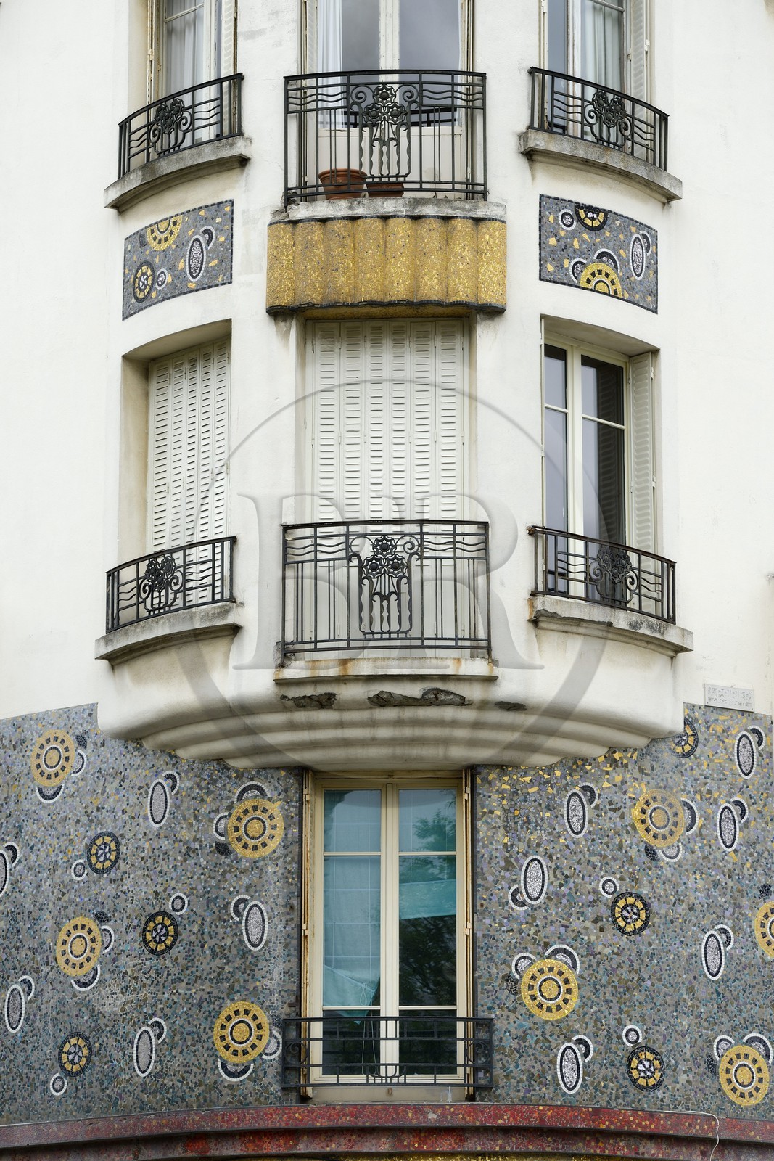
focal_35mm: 110
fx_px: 3546
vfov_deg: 18.6
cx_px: 387
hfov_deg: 12.5
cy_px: 580
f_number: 9
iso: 200
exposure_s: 1/250
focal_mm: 110
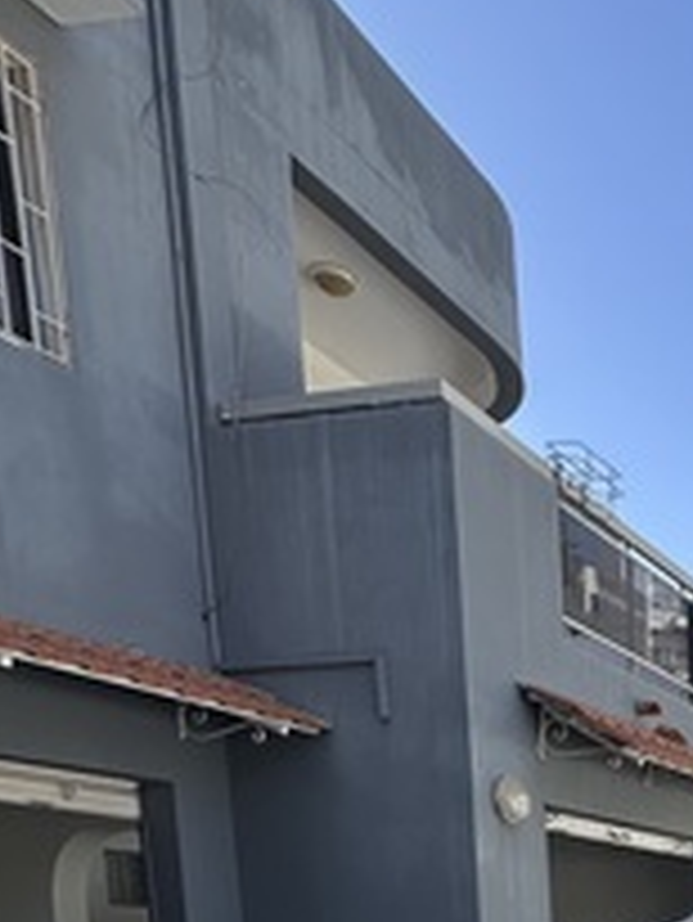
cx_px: 904
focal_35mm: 41
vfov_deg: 34.9
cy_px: 1142
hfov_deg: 28.7
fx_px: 1093
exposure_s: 1/824
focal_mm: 2.22
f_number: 2.2
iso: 40
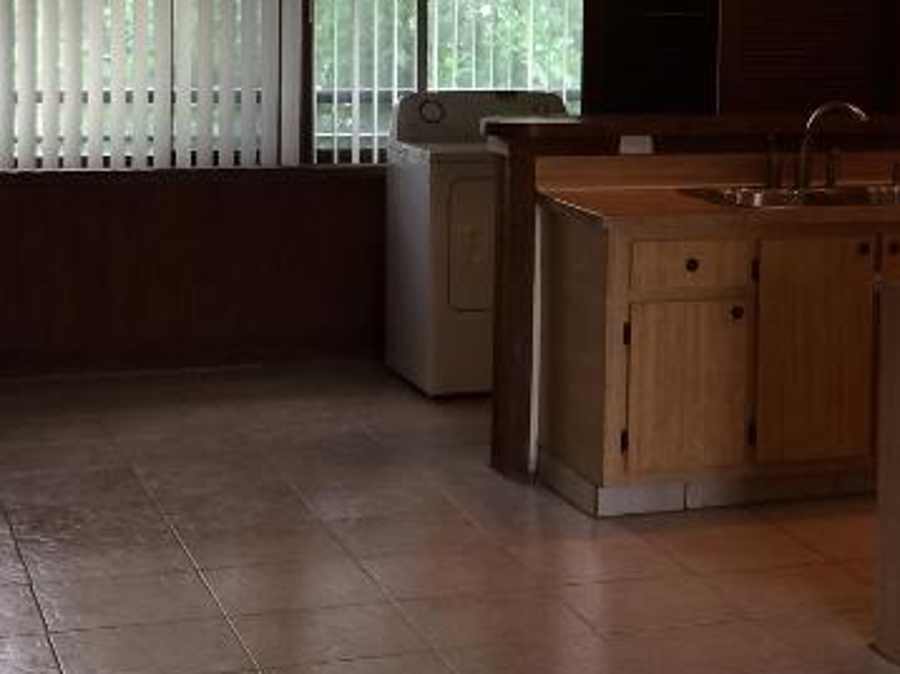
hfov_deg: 23.2
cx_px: 724
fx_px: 2157
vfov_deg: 17.6
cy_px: 163
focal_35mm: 83
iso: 50
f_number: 2.2
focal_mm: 4.15
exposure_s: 1/30
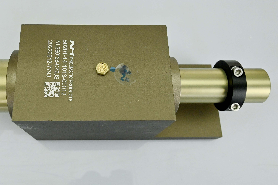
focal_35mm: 36
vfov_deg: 36.8
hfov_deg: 52.4
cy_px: 76
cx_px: 100
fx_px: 278
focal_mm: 16
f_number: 5
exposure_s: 1/100
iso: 1000
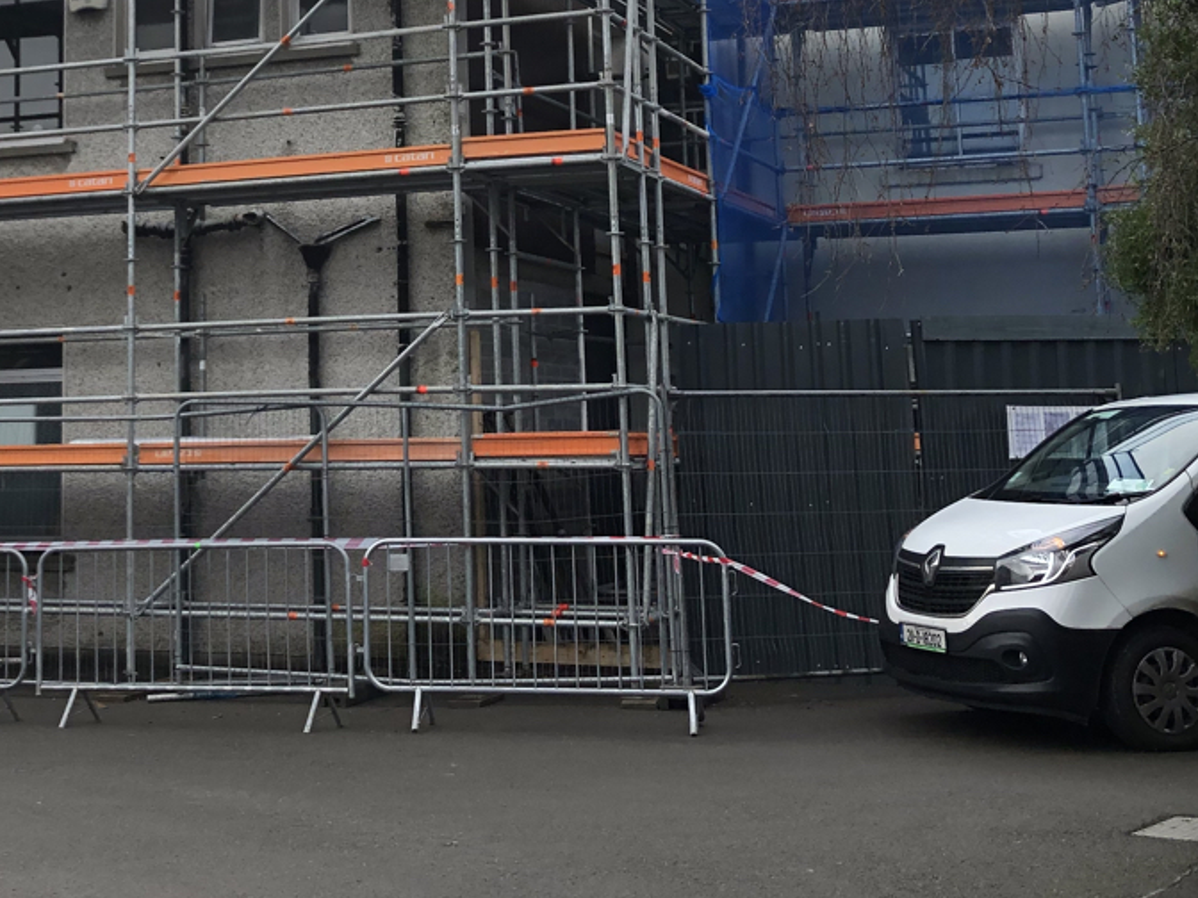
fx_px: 2076
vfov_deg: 23.8
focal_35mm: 60
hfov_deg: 31.6
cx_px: 308
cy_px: 109
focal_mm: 3.99
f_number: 1.8
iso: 20
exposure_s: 1/823
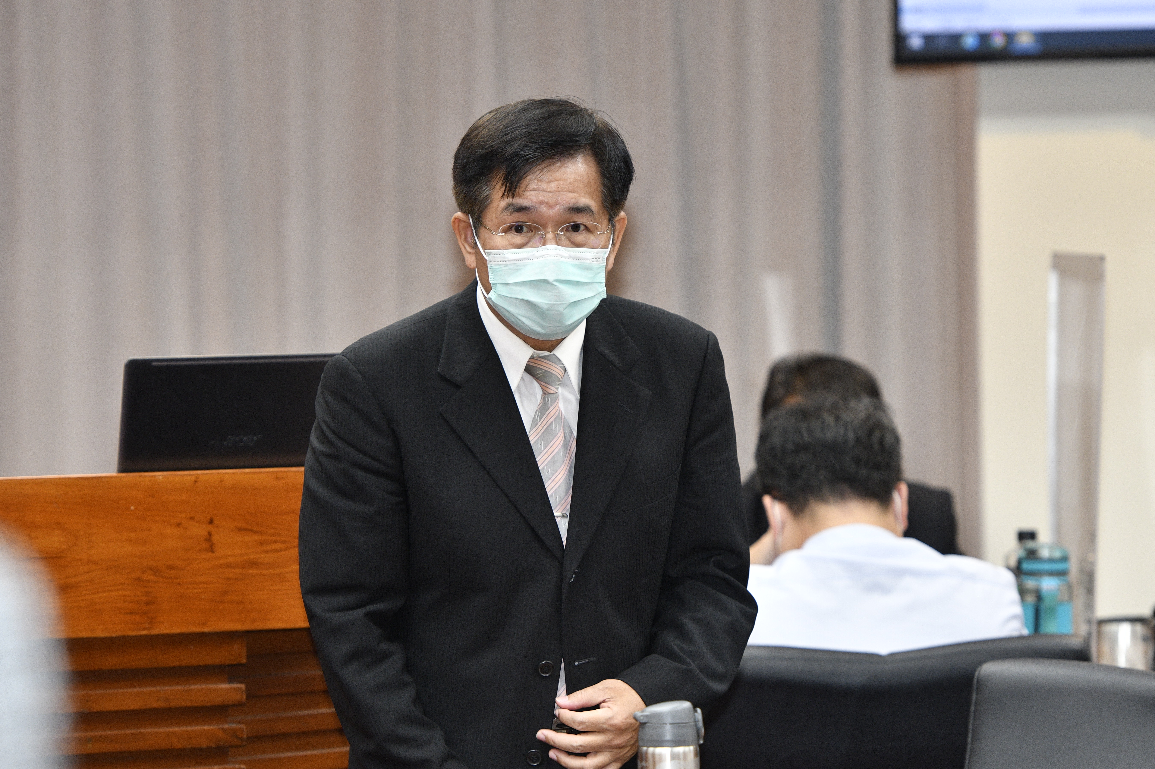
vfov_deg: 6.3
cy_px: 384
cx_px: 578
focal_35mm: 217
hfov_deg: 9.5
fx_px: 6958
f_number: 4
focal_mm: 145
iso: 800
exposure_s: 1/180
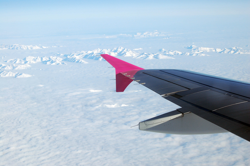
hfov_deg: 24.6
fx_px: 572
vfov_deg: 16.5
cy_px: 83
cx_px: 125
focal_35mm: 82
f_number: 11
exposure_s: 1/320
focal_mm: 55
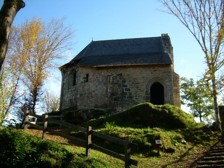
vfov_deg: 37.7
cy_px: 84
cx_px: 112
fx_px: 246
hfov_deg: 49.0
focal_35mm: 38
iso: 50
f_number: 2.8
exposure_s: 1/386
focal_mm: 6.3
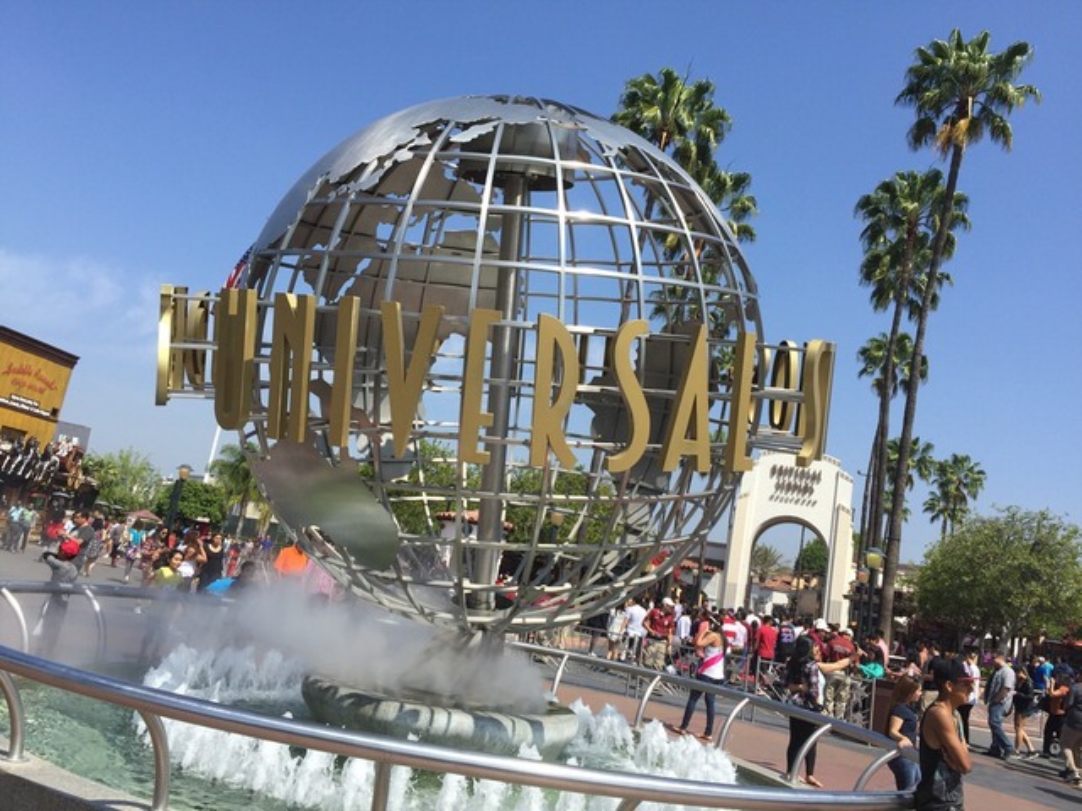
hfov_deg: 61.7
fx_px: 906
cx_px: 541
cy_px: 406
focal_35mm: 29
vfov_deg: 48.2
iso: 32
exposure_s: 1/1980
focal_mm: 4.15
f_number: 2.2
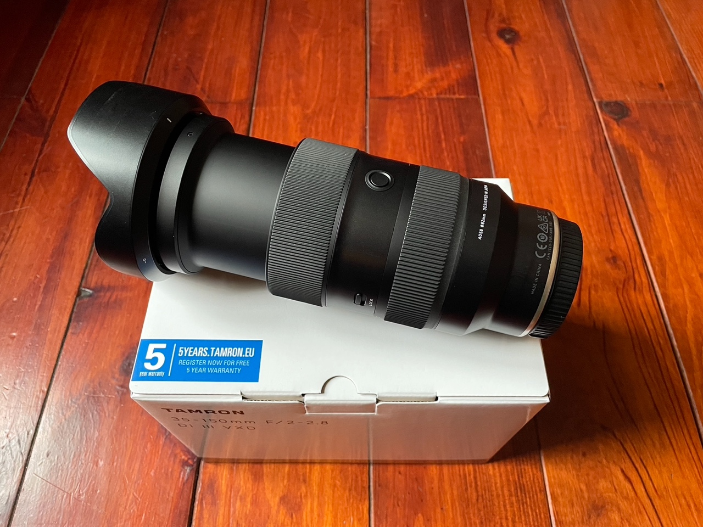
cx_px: 352
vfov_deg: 53.1
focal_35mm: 26
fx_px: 528
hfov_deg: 67.3
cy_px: 264
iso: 500
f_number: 1.6
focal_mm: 4.2
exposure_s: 1/60
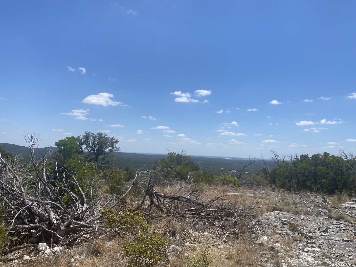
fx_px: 267
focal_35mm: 26
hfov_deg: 67.3
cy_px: 134
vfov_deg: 53.1
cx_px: 178
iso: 32
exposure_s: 1/4444
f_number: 1.8
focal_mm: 4.25
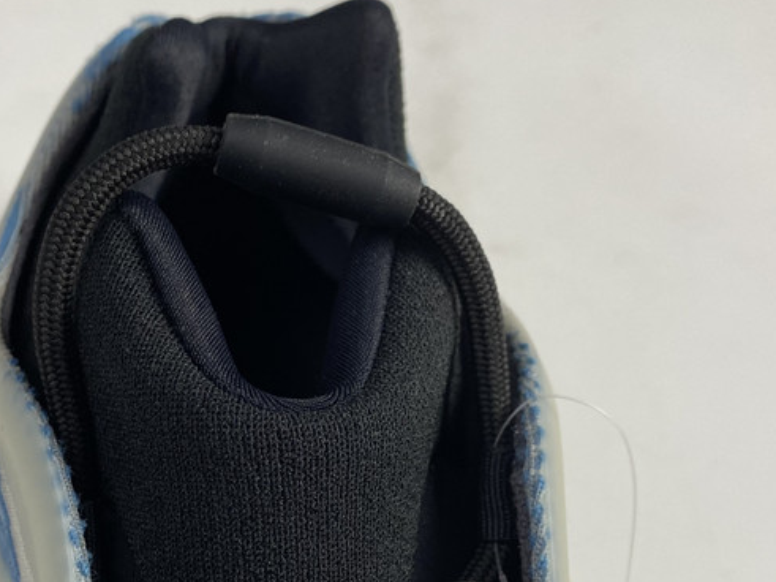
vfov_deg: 27.0
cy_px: 455
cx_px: 281
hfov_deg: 35.9
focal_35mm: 53
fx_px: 1188
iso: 50
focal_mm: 4.25
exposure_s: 1/100
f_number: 1.8
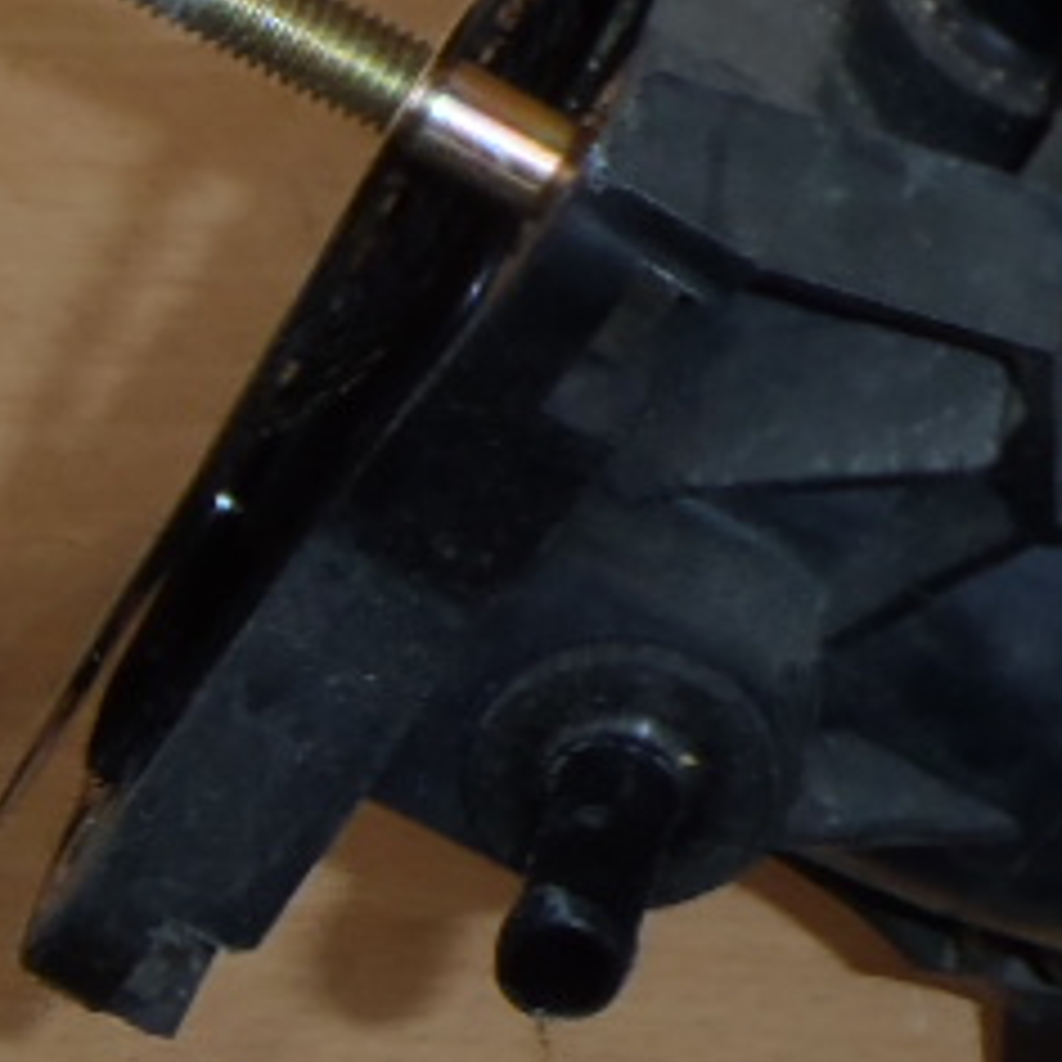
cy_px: -558
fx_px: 6317
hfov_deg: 8.5
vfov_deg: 9.3
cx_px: 2768
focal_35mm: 182
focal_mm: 6.83
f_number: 4.6
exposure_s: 1/40
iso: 100
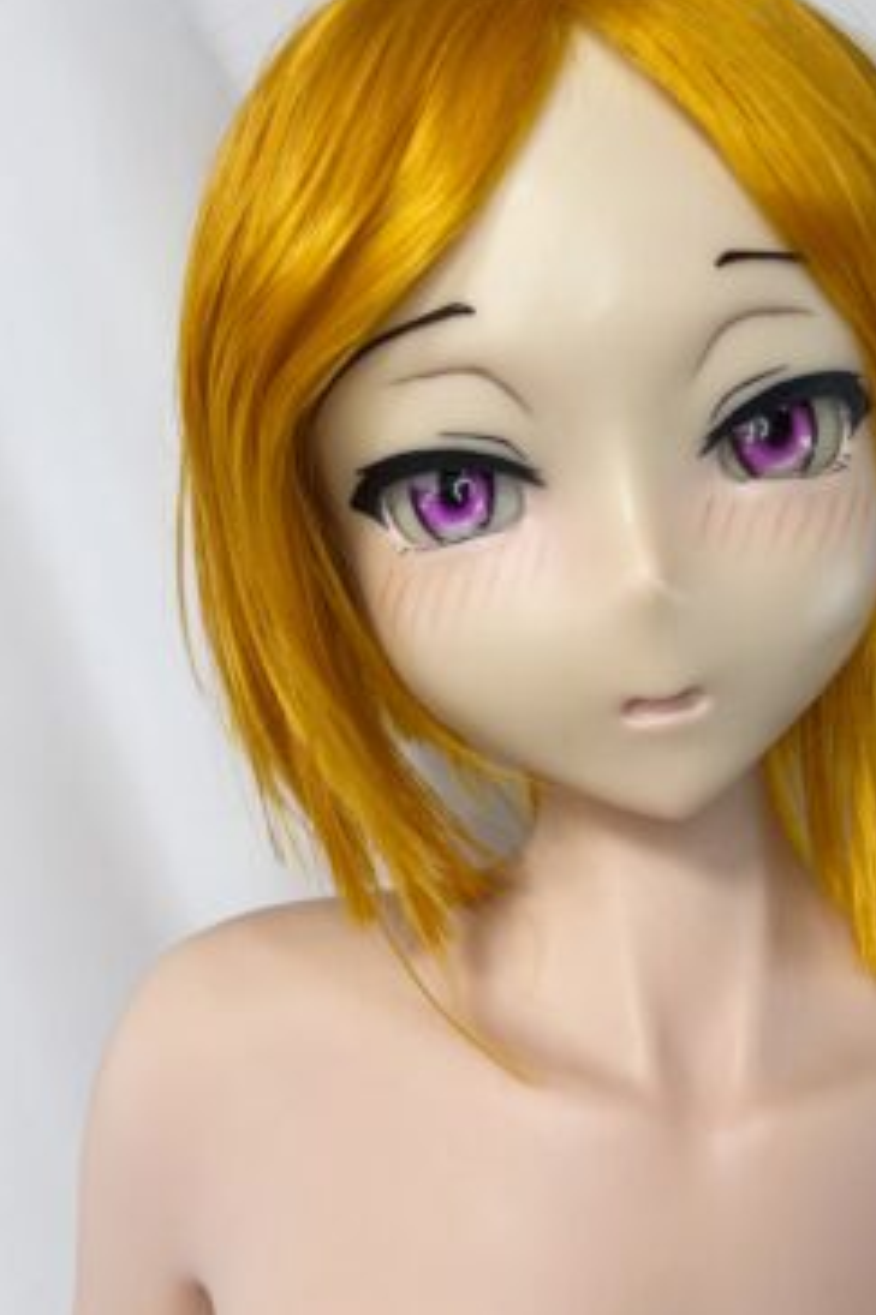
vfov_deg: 58.7
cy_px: 638
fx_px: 1169
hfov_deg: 40.7
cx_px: 570
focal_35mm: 32
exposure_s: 1/121
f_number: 1.5
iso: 100
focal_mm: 5.7
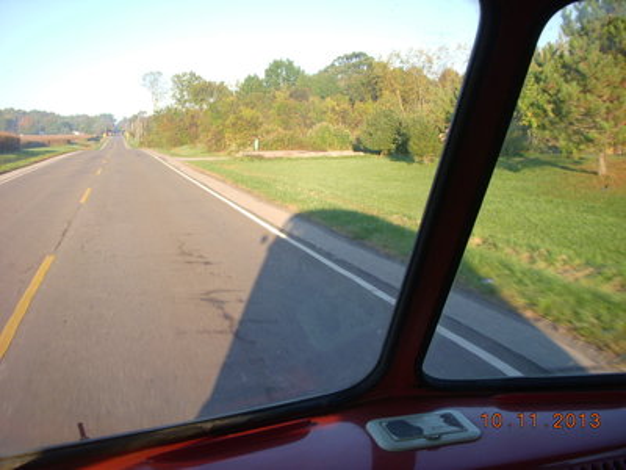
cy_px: 235
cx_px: 313
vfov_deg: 37.7
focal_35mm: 38
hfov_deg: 49.0
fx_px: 687
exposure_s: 1/200
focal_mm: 6.3
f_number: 3.3
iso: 100
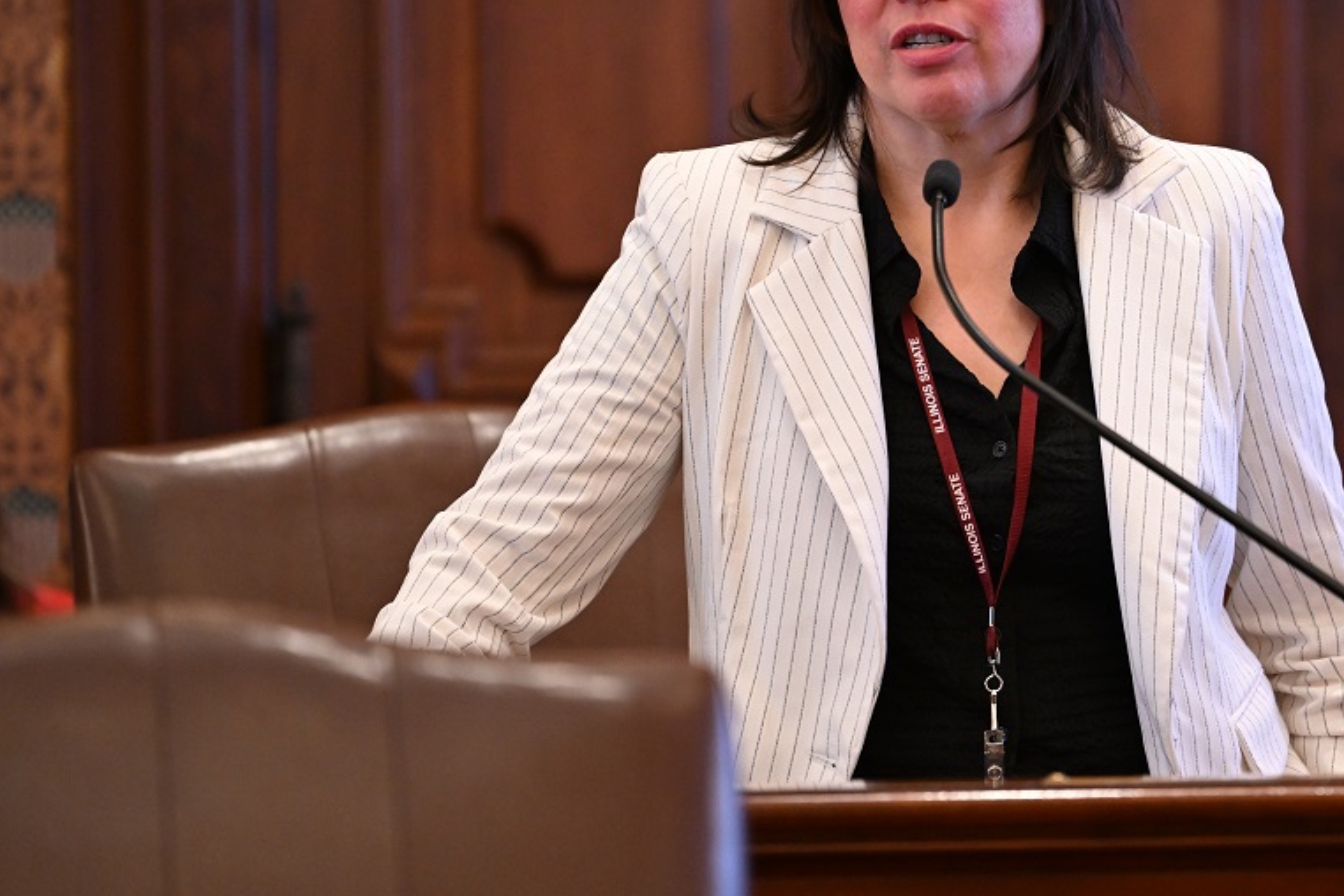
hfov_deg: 6.5
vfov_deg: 4.4
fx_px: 11759
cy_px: 303
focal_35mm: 315
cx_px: 979
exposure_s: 1/200
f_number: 2.8
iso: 3200
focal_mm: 200
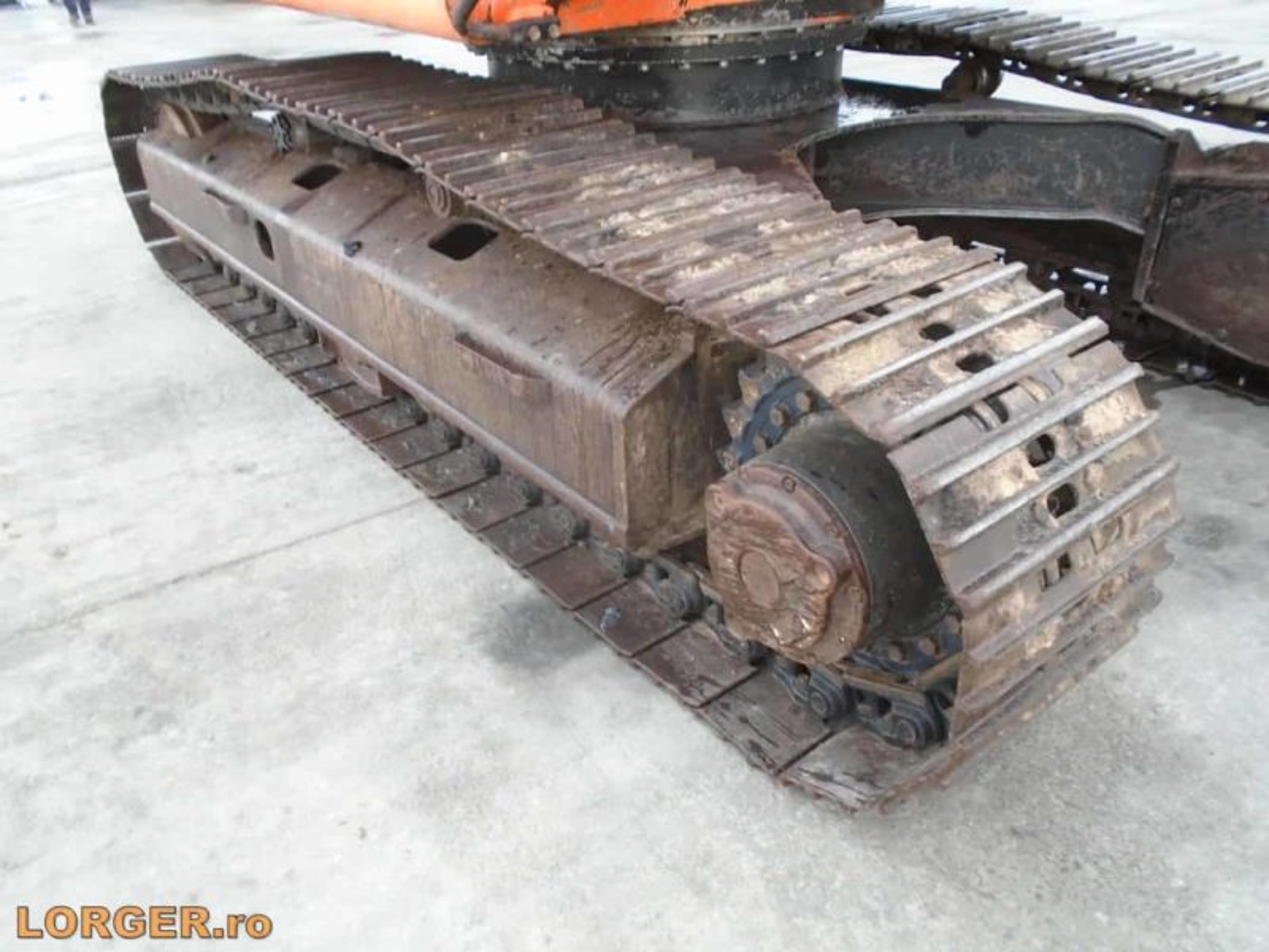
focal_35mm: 26
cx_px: 634
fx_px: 953
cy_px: 476
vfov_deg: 53.1
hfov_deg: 67.3
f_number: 3.2
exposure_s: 1/30
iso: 200
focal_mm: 4.6
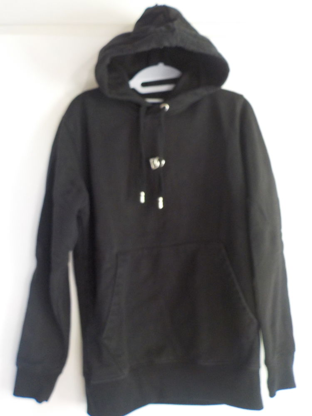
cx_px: 156
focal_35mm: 30
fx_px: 361
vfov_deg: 60.0
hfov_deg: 46.8
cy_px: 208
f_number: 3.3
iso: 400
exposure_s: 1/8
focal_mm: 4.1
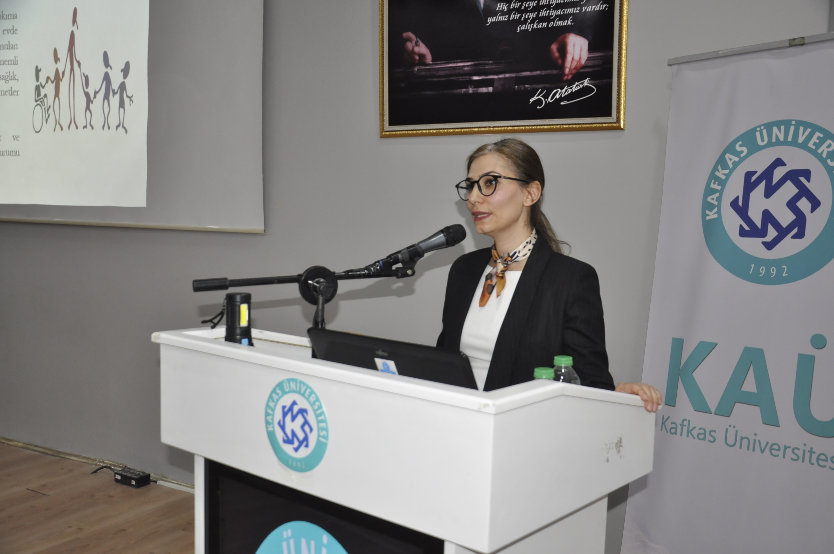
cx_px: 417
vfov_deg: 36.8
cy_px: 277
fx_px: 833
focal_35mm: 36
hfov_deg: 53.2
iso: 800
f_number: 3.8
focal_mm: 24
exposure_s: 1/60
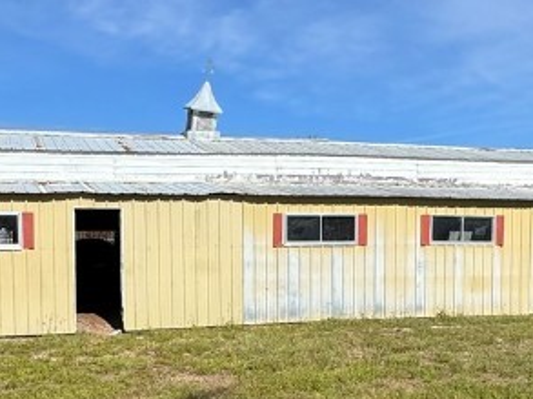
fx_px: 754
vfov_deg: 29.3
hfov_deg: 38.9
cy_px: 288
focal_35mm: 49
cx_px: 229
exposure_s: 1/3906
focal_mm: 2.22
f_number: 2.2
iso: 50
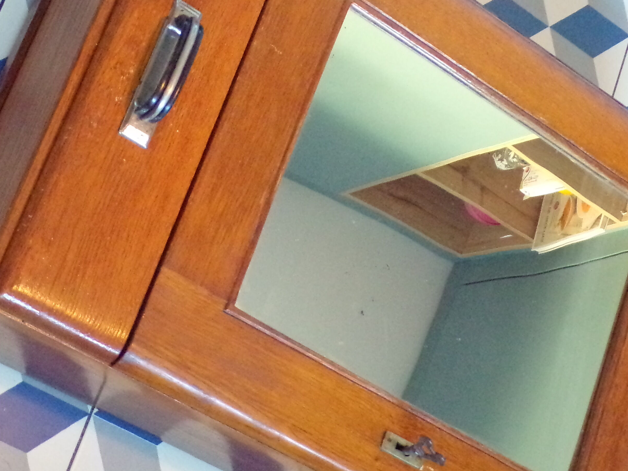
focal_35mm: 80
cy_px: 245
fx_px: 1451
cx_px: 325
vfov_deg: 18.4
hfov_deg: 24.4
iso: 800
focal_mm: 7.6
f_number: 3.4
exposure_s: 1/17
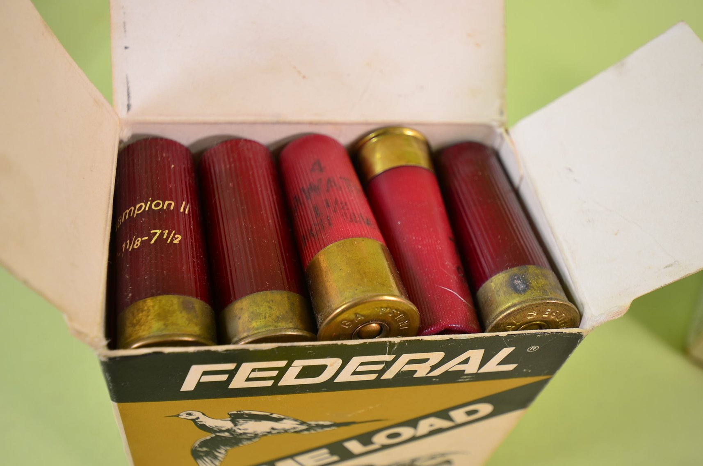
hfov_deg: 53.2
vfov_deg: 36.7
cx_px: 352
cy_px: 233
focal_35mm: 36
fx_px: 701
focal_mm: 24
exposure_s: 1/25
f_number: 4.5
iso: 100
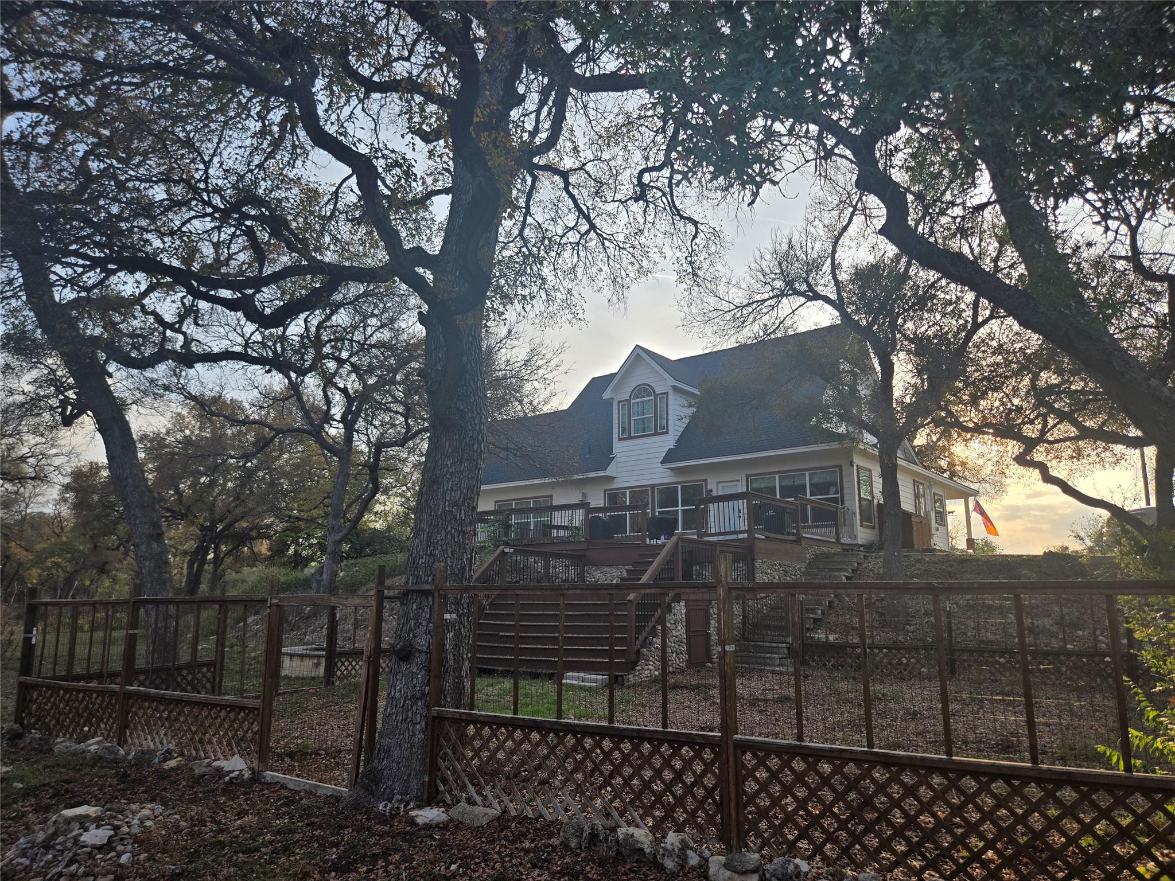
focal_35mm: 23
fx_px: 781
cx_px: 588
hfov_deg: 73.9
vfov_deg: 58.9
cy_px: 440
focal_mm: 5.4
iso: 25
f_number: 1.8
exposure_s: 1/1293
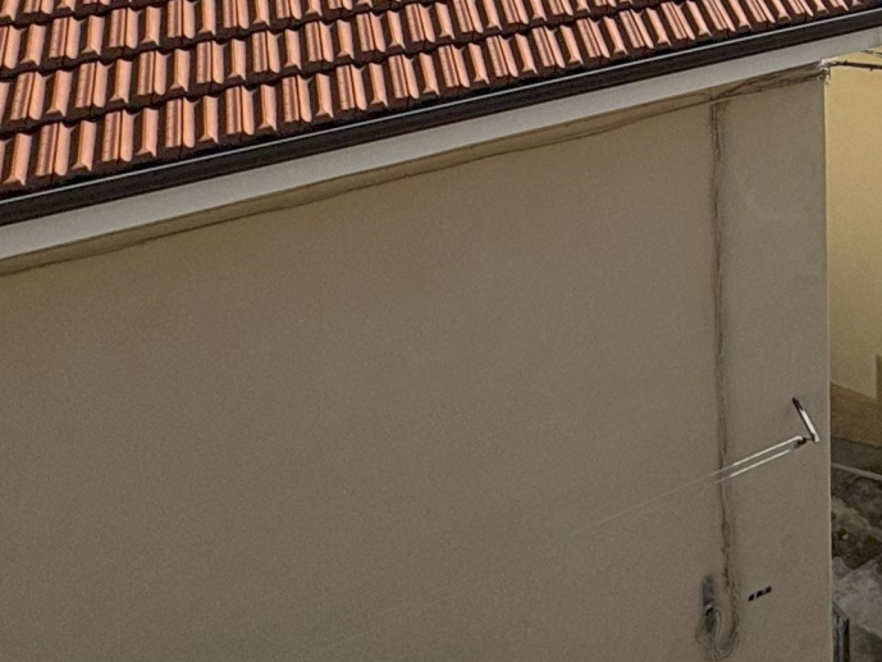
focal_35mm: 52
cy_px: -375
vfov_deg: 22.2
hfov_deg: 29.9
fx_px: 1325
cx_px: 1129
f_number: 2.2
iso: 50
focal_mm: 2.22
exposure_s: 1/3717
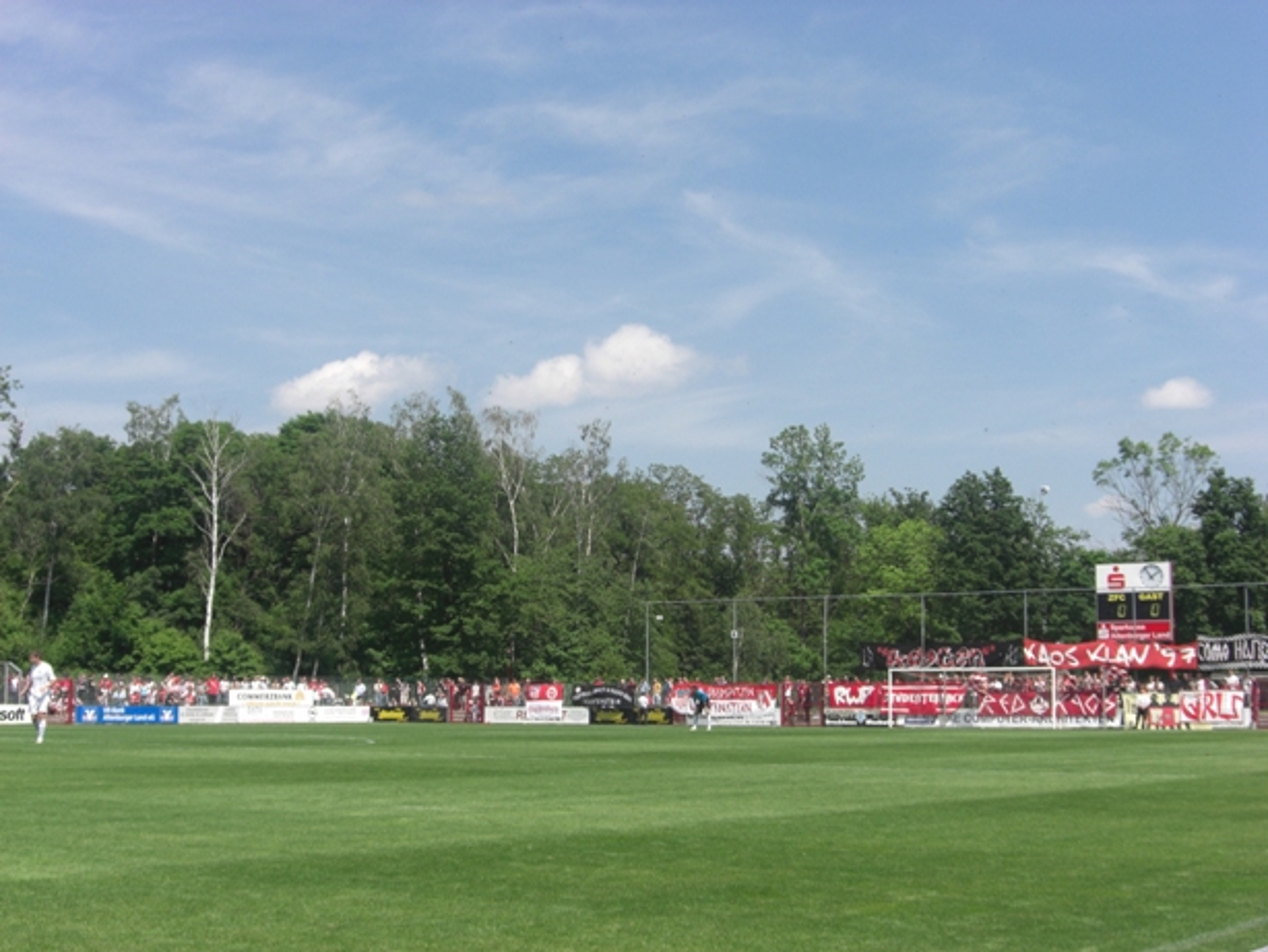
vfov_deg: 25.7
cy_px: 476
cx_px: 634
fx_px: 2089
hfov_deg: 33.8
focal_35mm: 57
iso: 80
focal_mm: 11.8
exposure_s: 1/500
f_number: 5
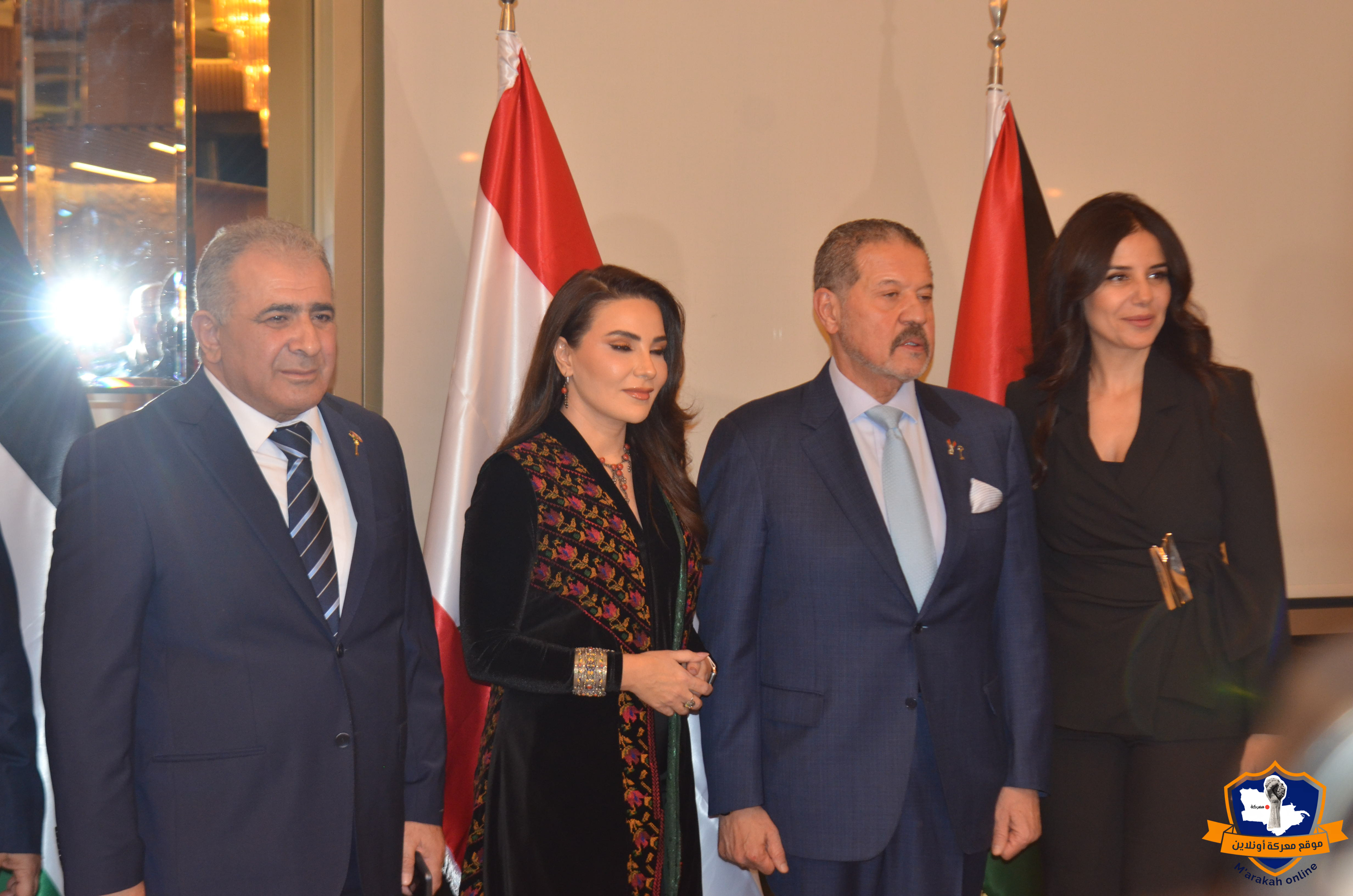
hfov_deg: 28.1
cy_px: 448
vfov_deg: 18.8
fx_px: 2700
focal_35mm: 72
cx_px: 676
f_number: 4
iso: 800
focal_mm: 48
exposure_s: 1/60
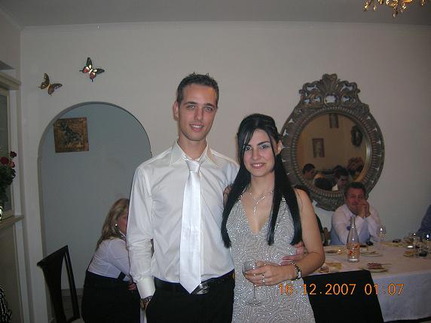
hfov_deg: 54.0
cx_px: 216
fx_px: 423
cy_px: 162
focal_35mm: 34
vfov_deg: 41.7
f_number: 2.9
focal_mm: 5.7
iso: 50
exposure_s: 1/60.1
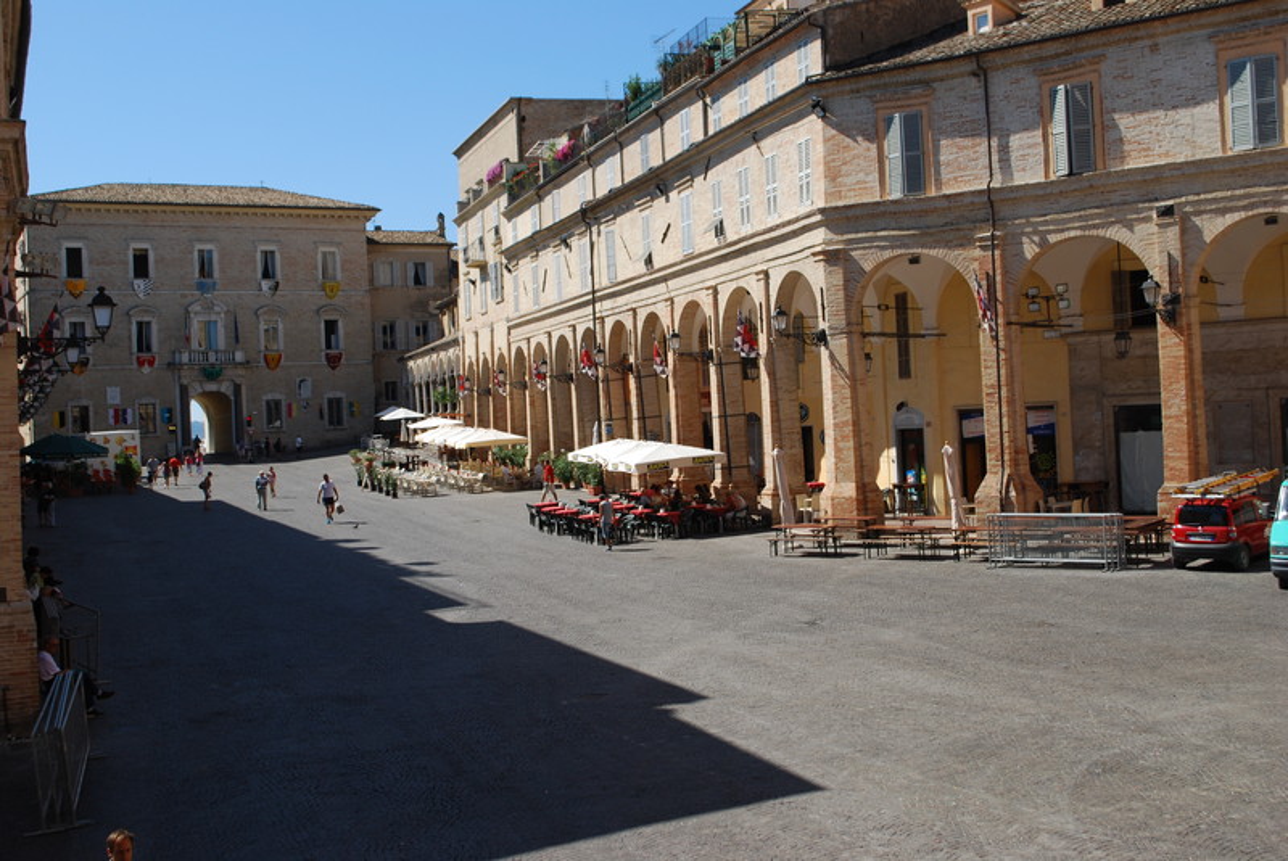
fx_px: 1558
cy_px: 430
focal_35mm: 44
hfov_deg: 44.9
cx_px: 644
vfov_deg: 30.9
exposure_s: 1/250
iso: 100
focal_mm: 29
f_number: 8
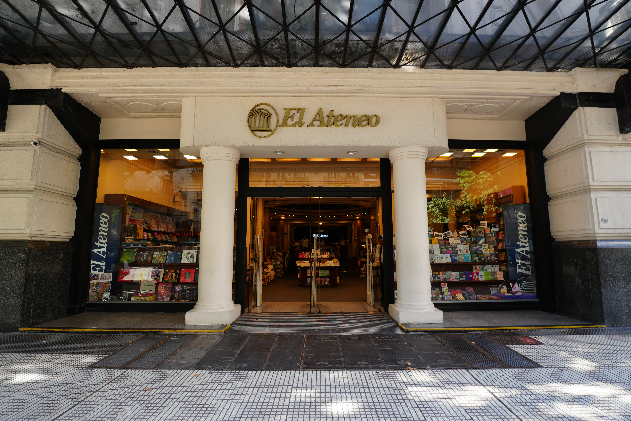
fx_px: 289
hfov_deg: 95.0
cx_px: 316
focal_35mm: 16
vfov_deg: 72.1
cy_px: 210
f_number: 4
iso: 100
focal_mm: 11
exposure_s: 1/60
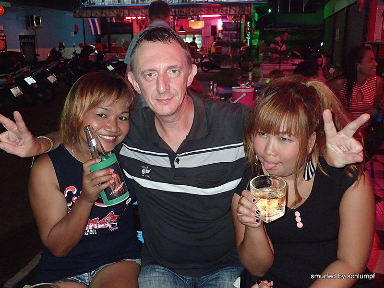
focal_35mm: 35
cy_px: 144
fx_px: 388
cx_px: 192
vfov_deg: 40.7
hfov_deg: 52.6
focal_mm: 6.42
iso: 640
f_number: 2.6
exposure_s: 1/30
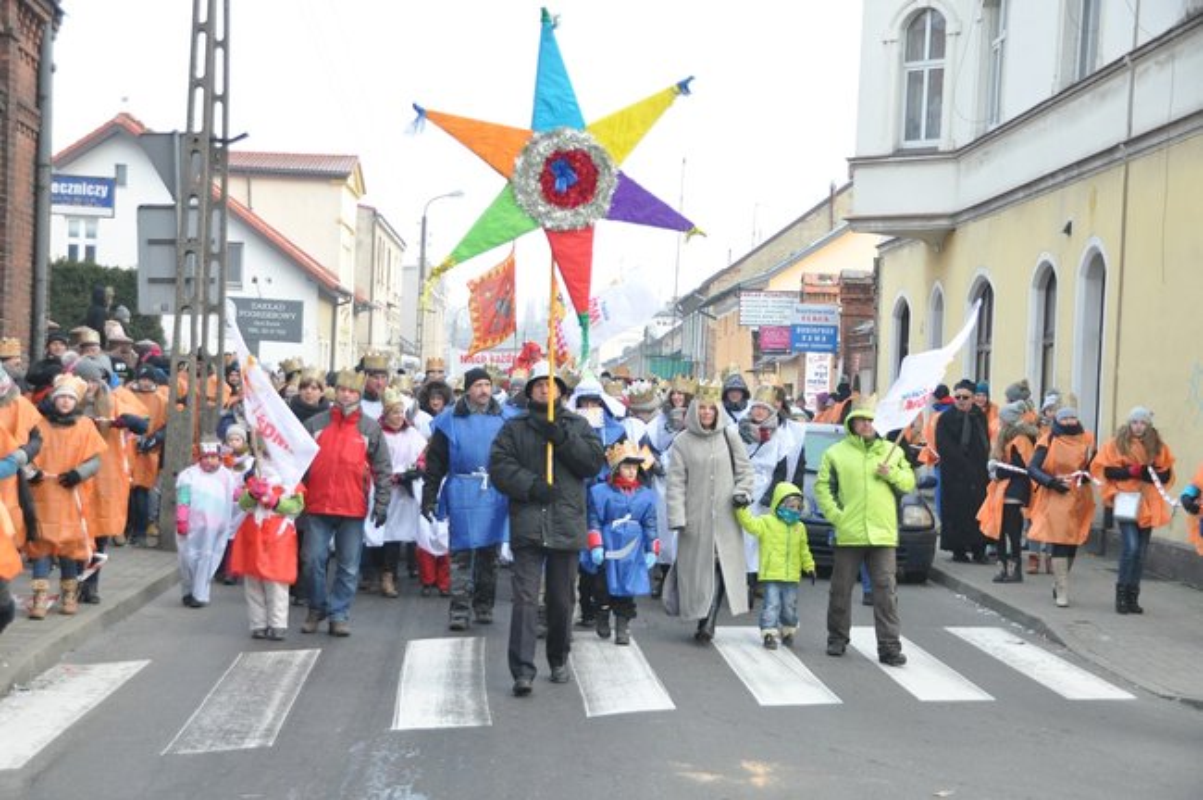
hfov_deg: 30.5
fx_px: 2203
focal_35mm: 66
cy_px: 400
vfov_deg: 20.6
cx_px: 602
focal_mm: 44
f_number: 4.5
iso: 1000
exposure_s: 1/640
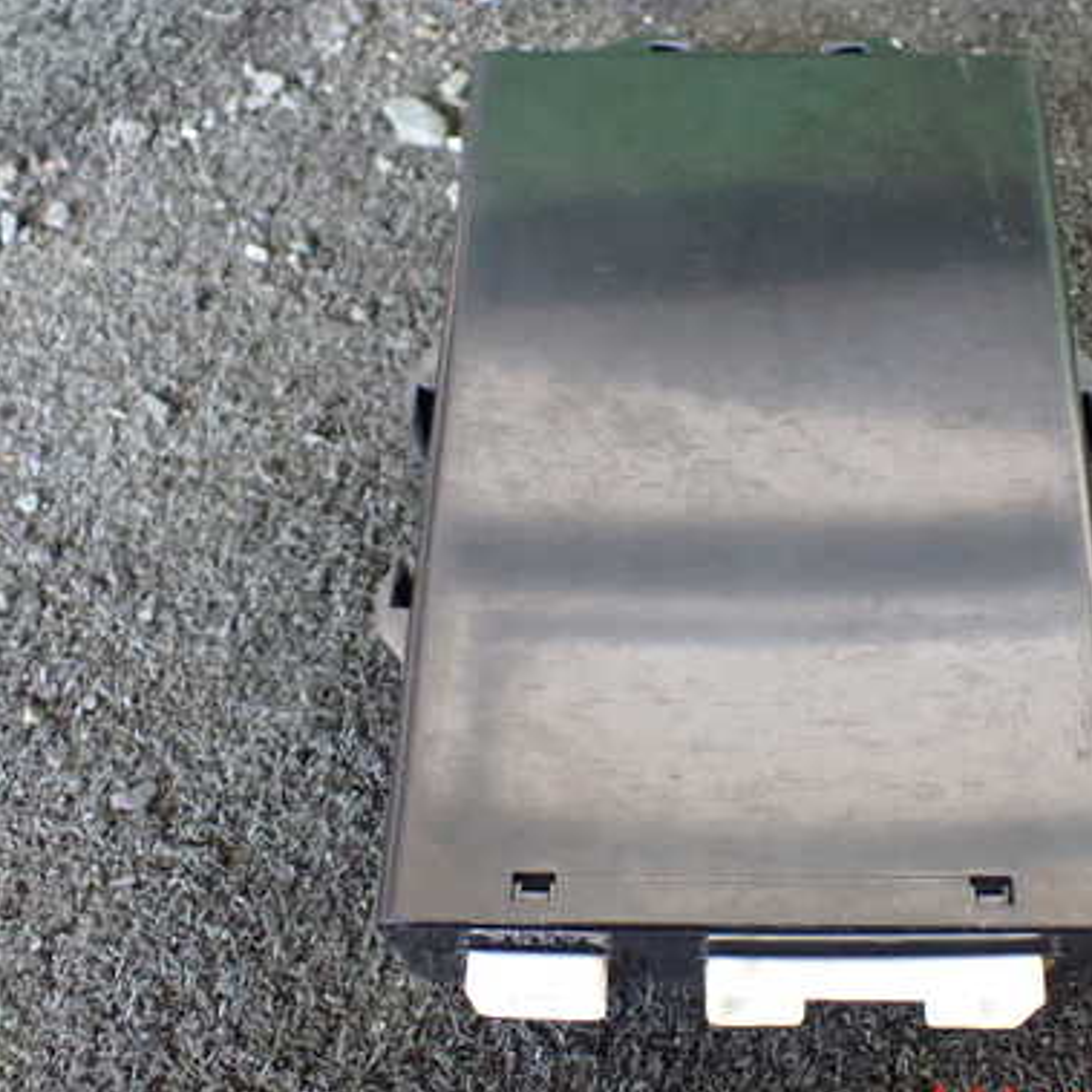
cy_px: 501
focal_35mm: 42
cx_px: 720
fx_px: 1499
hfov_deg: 39.6
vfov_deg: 40.0
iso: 800
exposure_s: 1/60
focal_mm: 5.4
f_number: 2.3
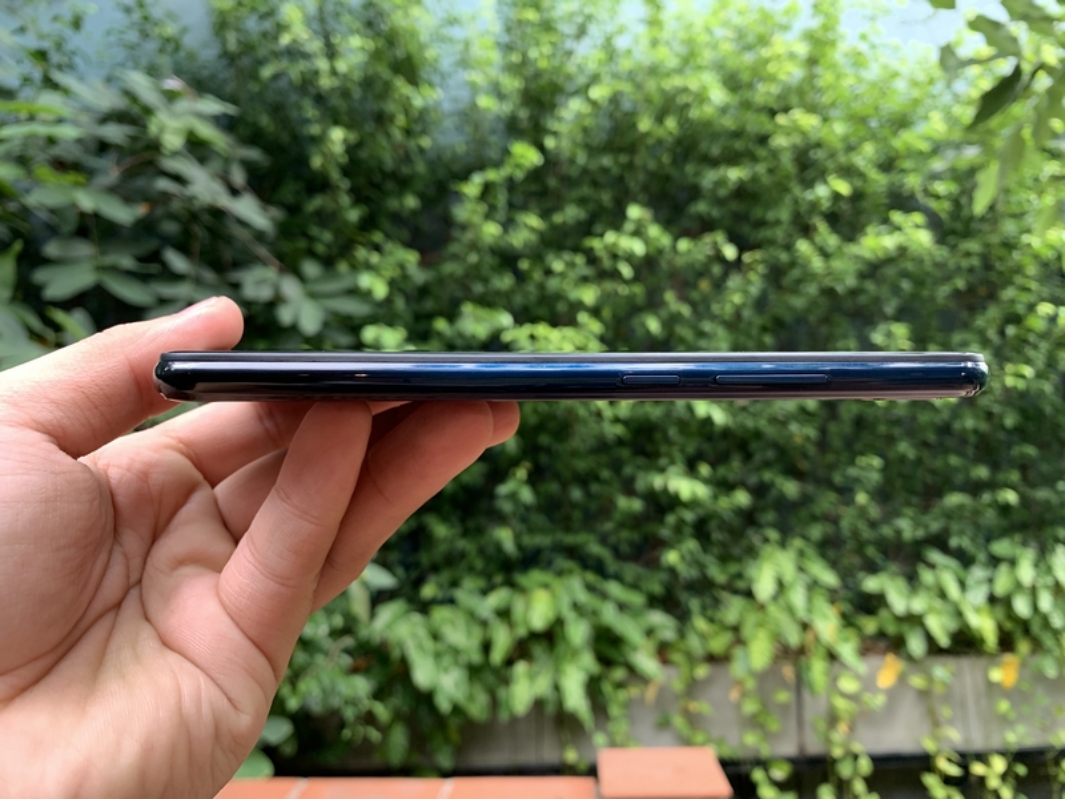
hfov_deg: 67.3
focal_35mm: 26
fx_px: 800
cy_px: 400
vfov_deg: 53.1
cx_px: 532
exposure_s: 1/60
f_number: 1.8
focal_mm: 4.25
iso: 125
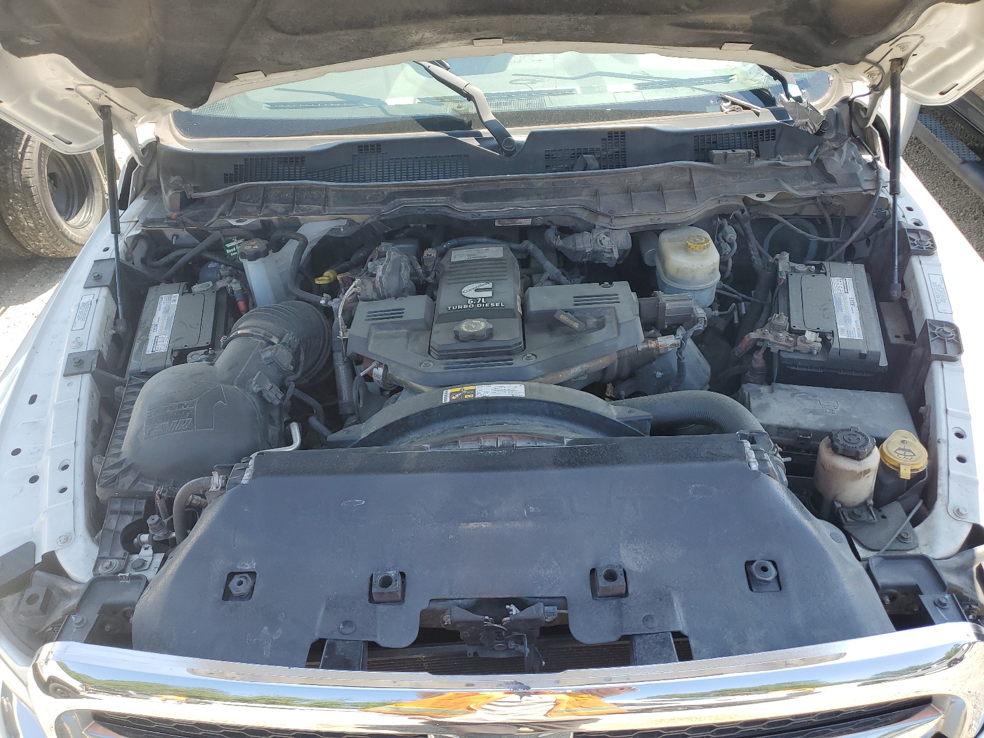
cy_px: 369
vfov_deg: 53.1
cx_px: 492
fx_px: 739
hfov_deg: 67.3
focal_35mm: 26
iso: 50
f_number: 1.5
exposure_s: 1/625
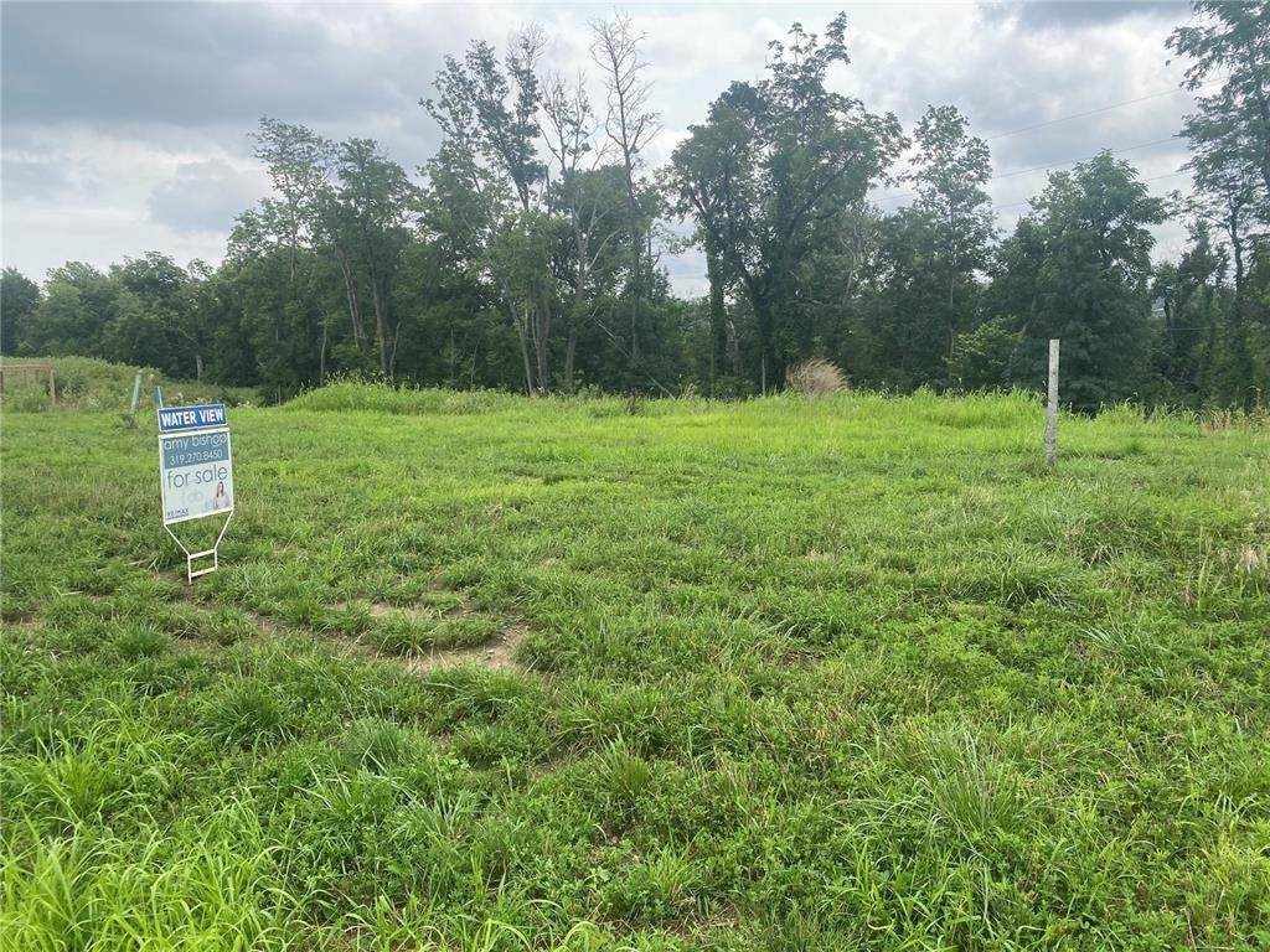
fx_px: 954
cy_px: 476
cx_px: 635
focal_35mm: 26
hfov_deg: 67.3
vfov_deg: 53.1
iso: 32
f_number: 1.8
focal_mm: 4.25
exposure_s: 1/1653
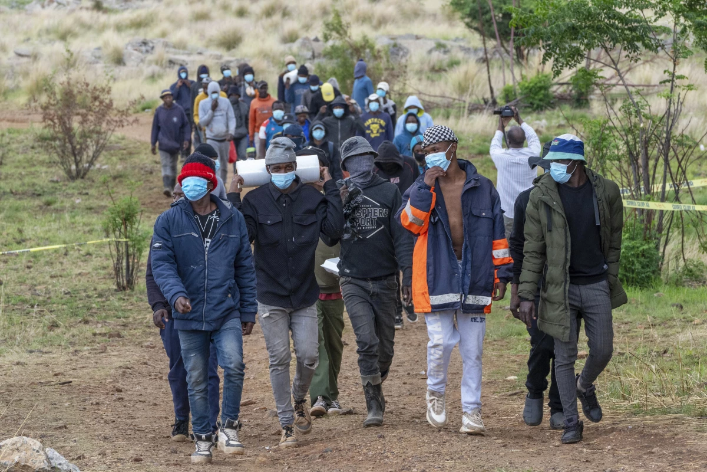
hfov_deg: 7.4
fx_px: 5440
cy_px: 236
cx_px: 354
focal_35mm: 277
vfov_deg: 5.0
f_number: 10
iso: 1000
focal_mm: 185
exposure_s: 1/160
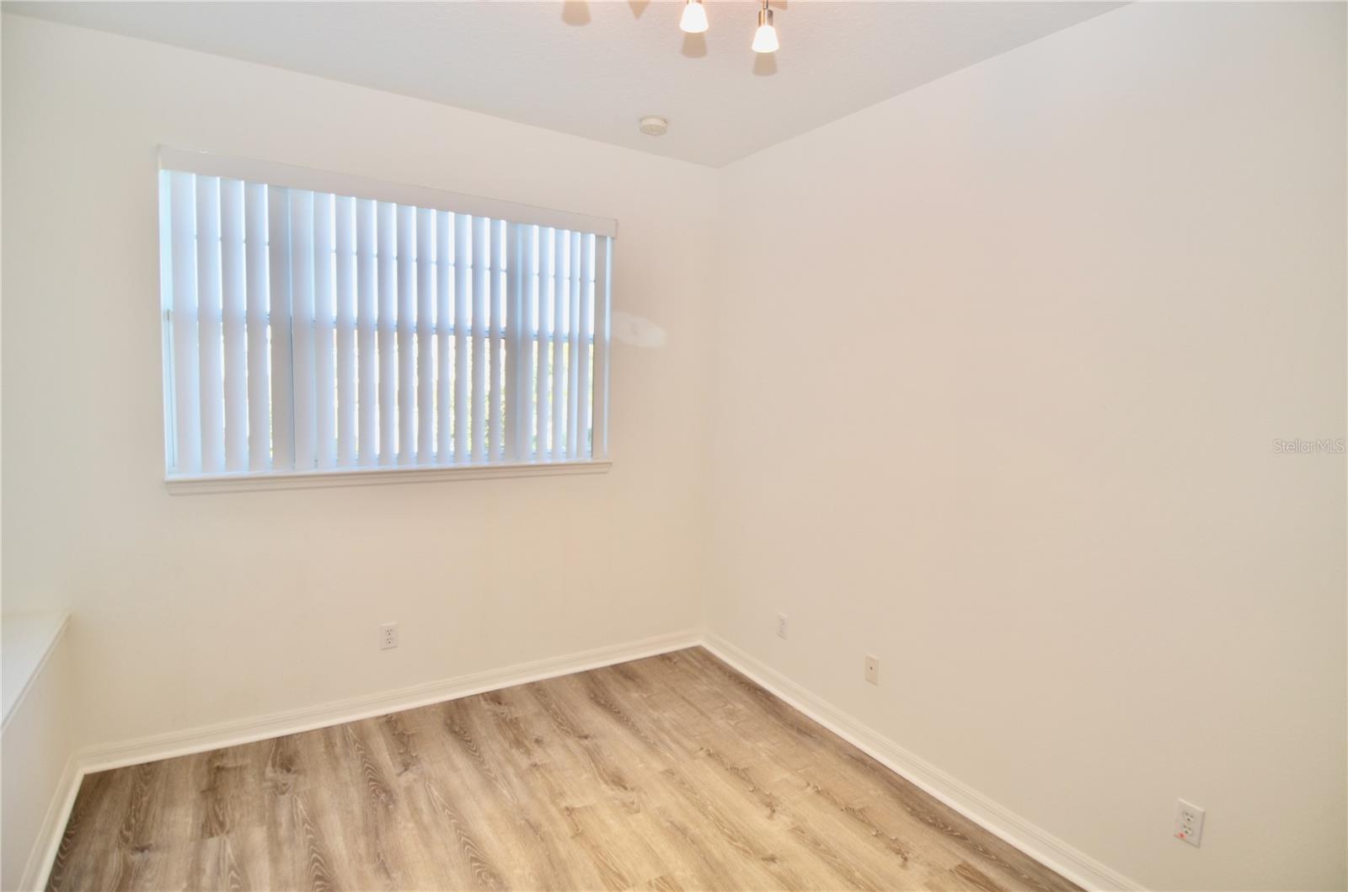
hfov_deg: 90.1
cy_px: 446
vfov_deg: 67.1
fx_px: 672
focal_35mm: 18
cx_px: 674
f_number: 4
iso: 220
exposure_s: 1/60
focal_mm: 12
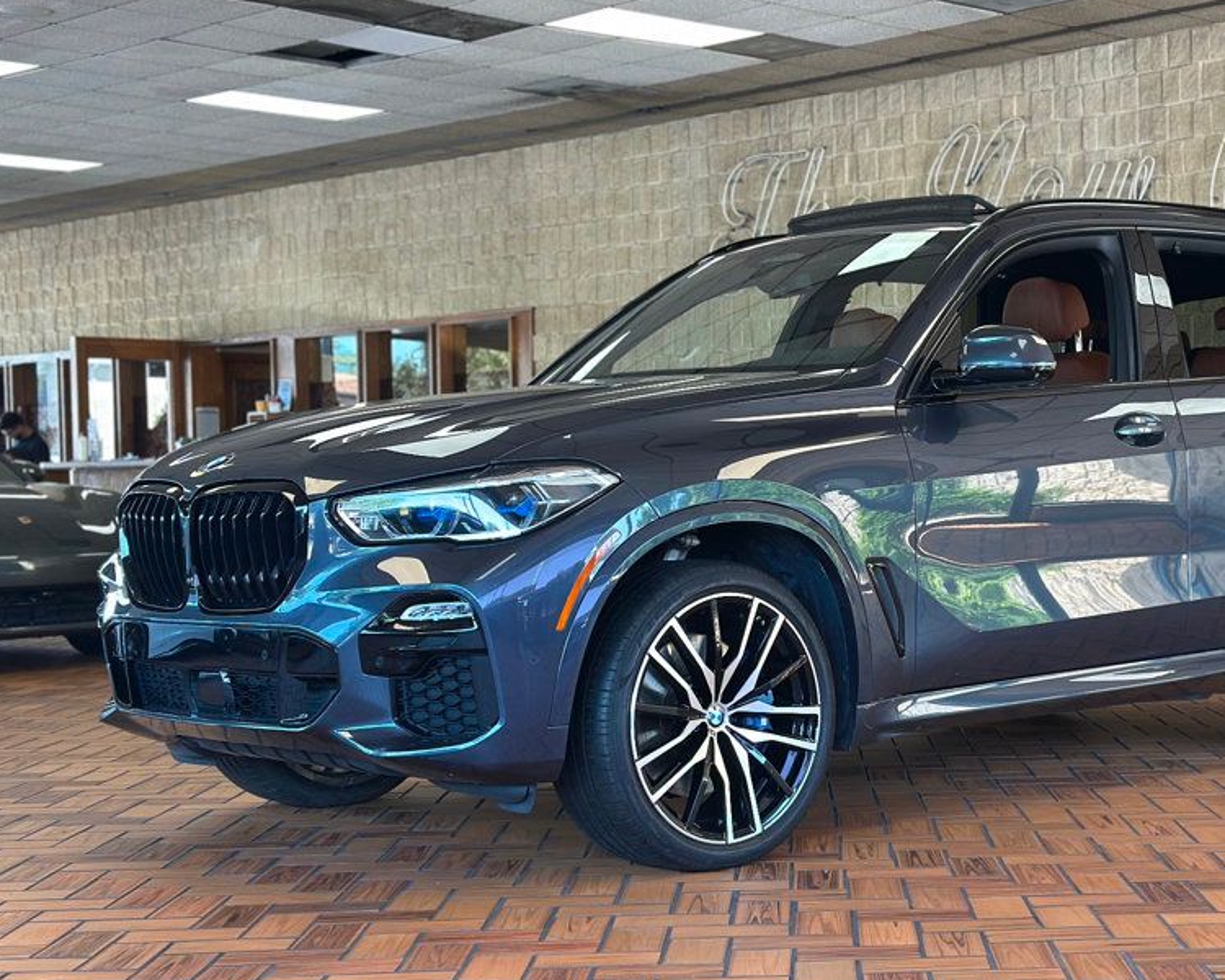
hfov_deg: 29.4
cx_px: 825
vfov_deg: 23.8
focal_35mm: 64
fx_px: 2320
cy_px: 503
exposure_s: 1/120
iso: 125
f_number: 1.78
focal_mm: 6.86
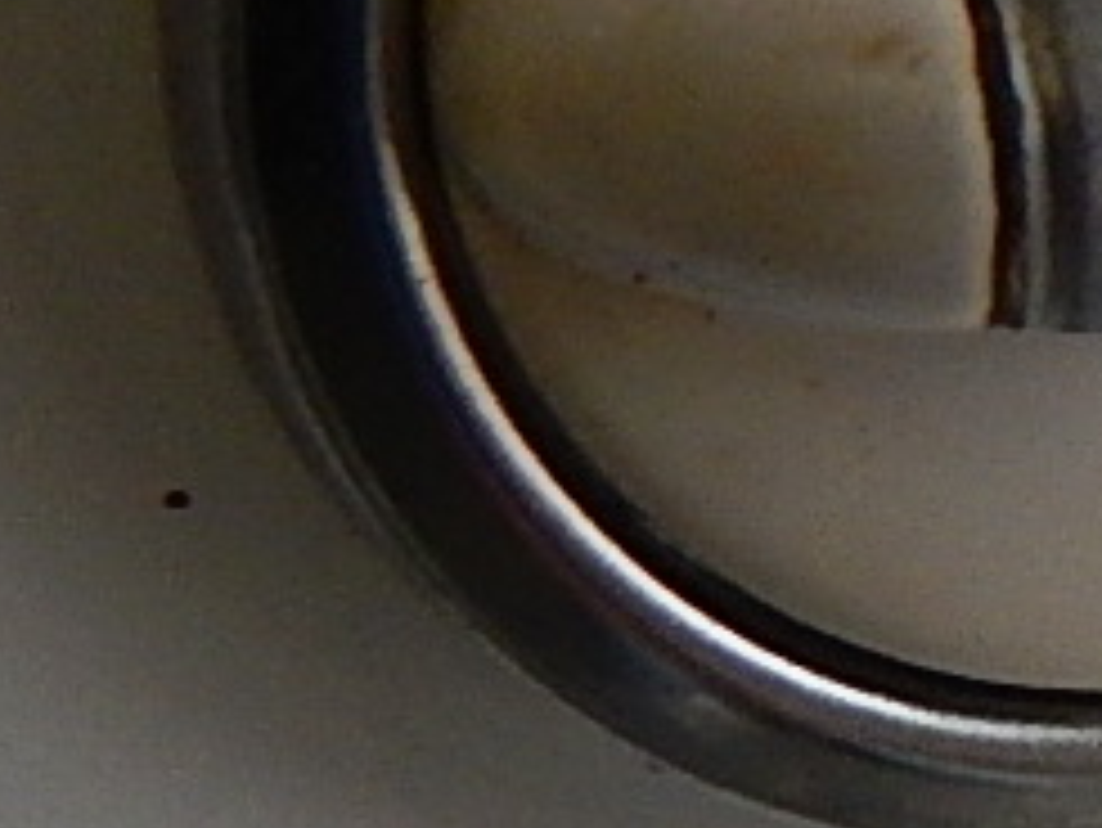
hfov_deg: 5.4
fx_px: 11211
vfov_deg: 4.2
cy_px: 1008
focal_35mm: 352
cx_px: 3077
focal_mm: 9.7
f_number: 3.8
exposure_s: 1/250
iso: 280
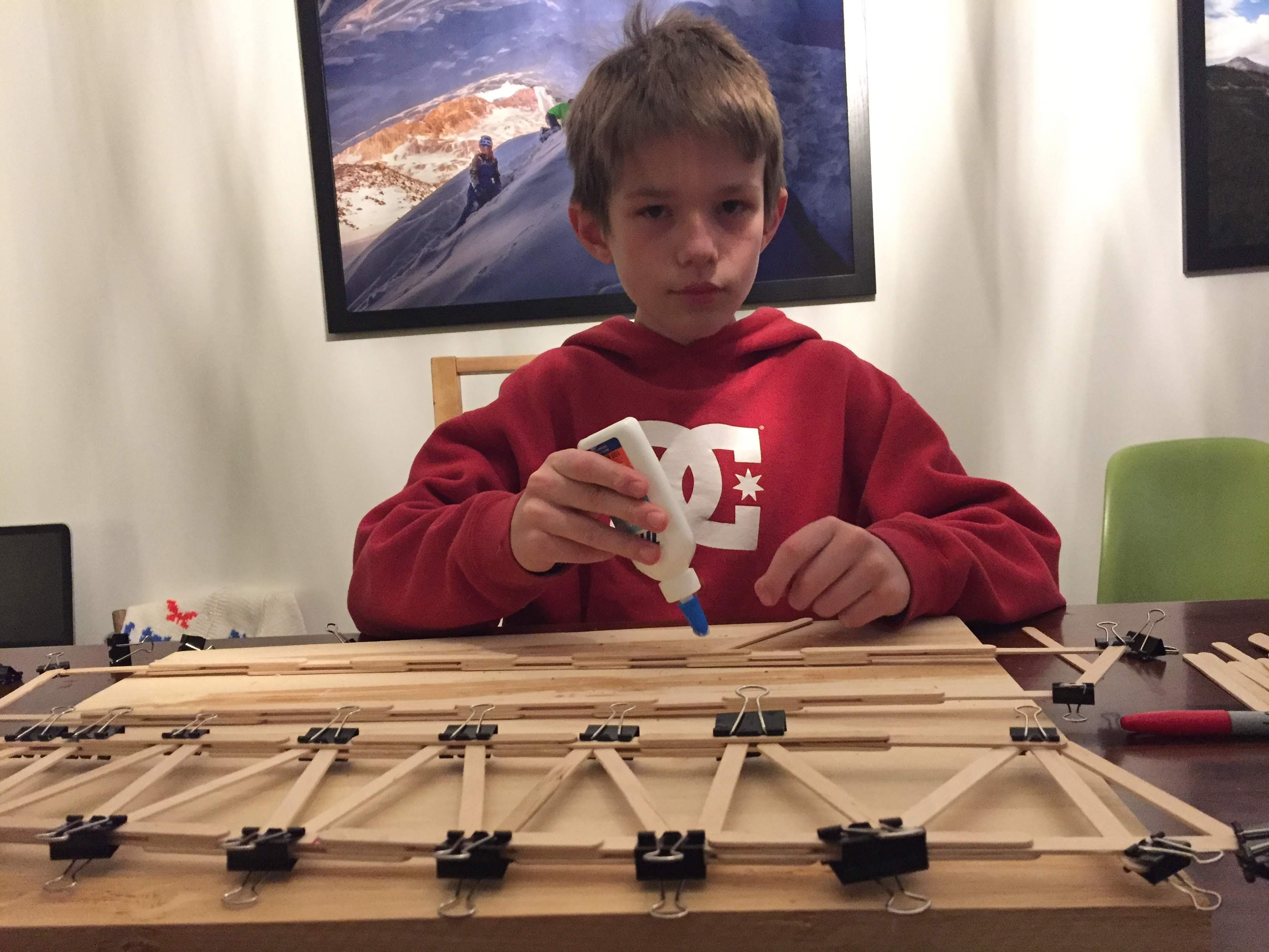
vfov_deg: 48.2
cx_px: 634
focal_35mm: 29
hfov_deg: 61.7
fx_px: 1063
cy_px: 476
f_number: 2.2
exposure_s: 1/15
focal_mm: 4.15
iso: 400
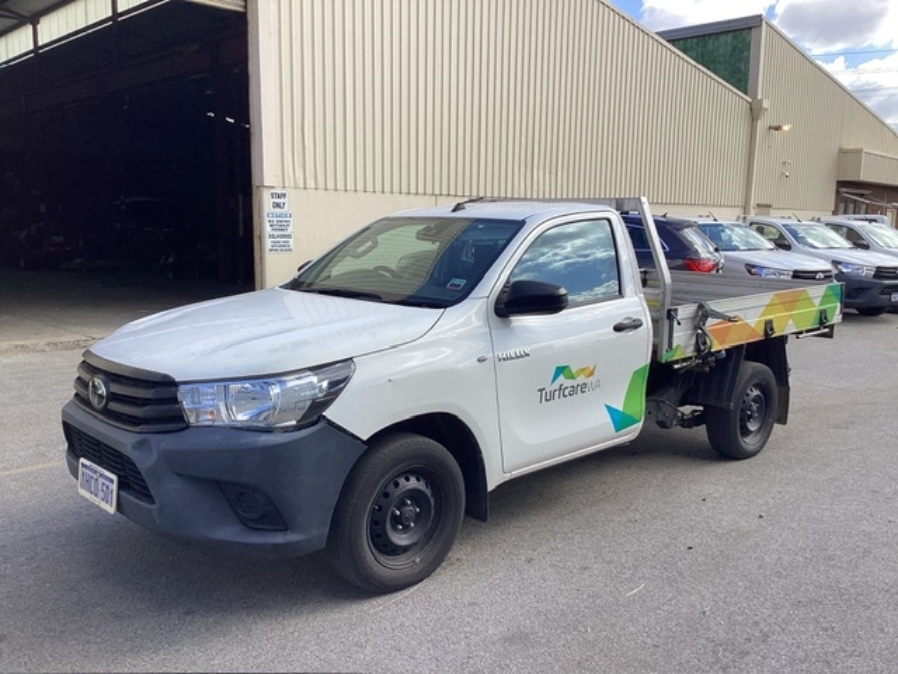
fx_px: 804
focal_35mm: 31
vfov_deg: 45.4
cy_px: 337
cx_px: 449
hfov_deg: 58.4
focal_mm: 3.3
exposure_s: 1/715
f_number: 2.4
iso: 25
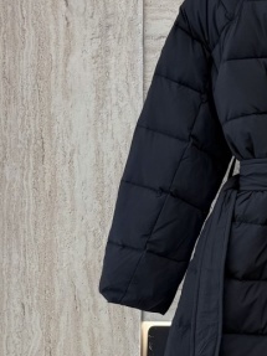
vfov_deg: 28.8
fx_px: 690
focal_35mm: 67
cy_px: 238
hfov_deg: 20.6
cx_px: 312
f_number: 1.78
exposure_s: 1/218
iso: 64
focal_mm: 6.76
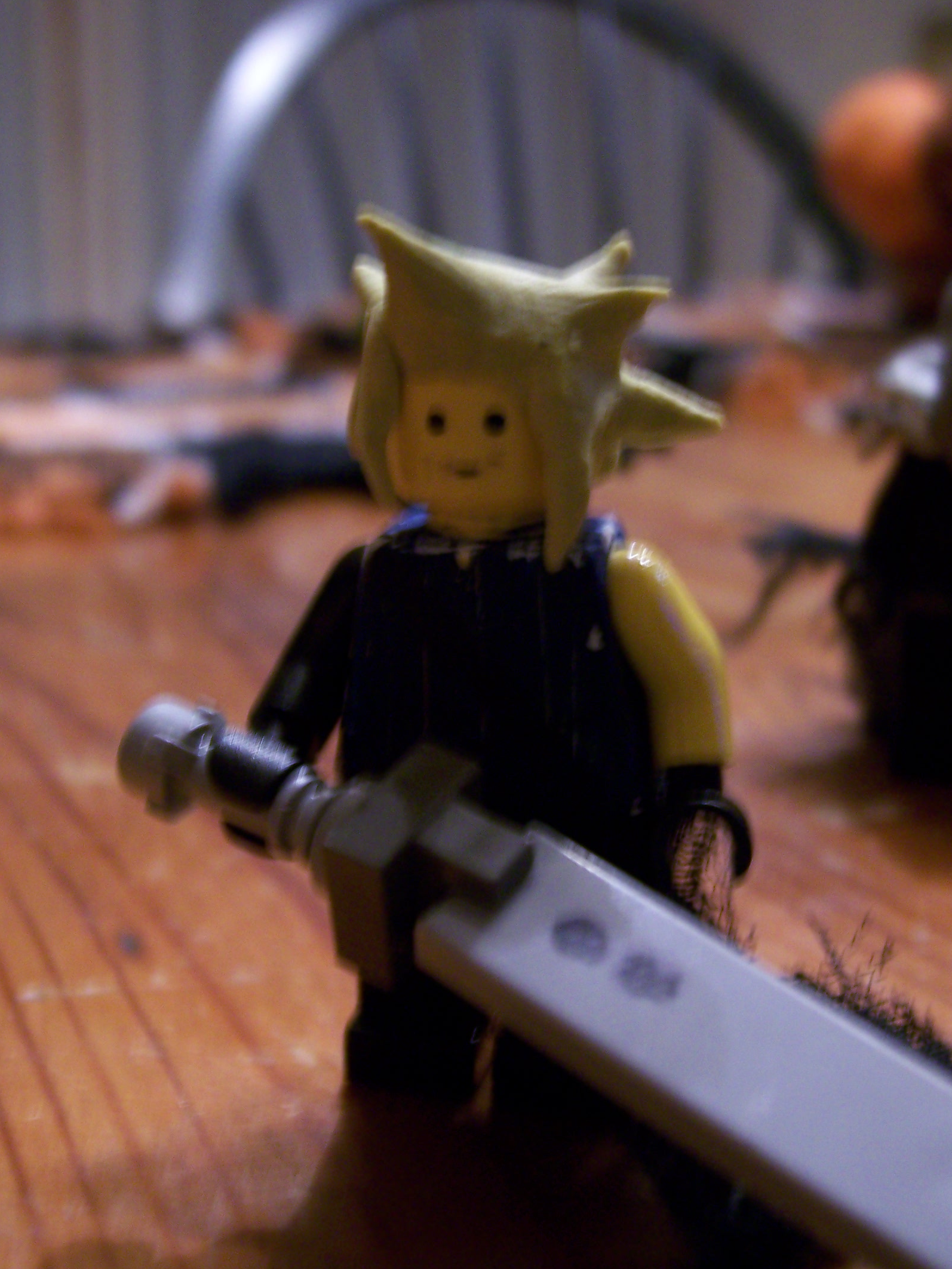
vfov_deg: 39.7
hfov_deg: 30.3
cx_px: 471
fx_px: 1760
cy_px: 634
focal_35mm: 48
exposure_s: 1/8
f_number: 2.8
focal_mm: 6
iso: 160
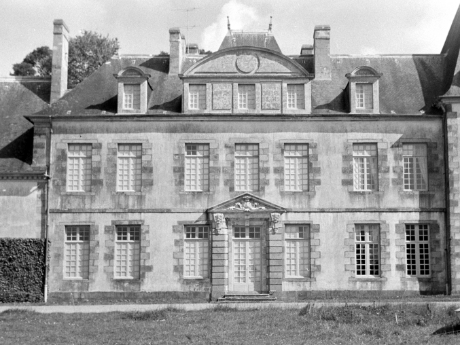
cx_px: 257
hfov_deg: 11.5
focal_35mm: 172
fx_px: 2280
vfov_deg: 8.7
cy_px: 172
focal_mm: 105
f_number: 7.1
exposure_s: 1/30
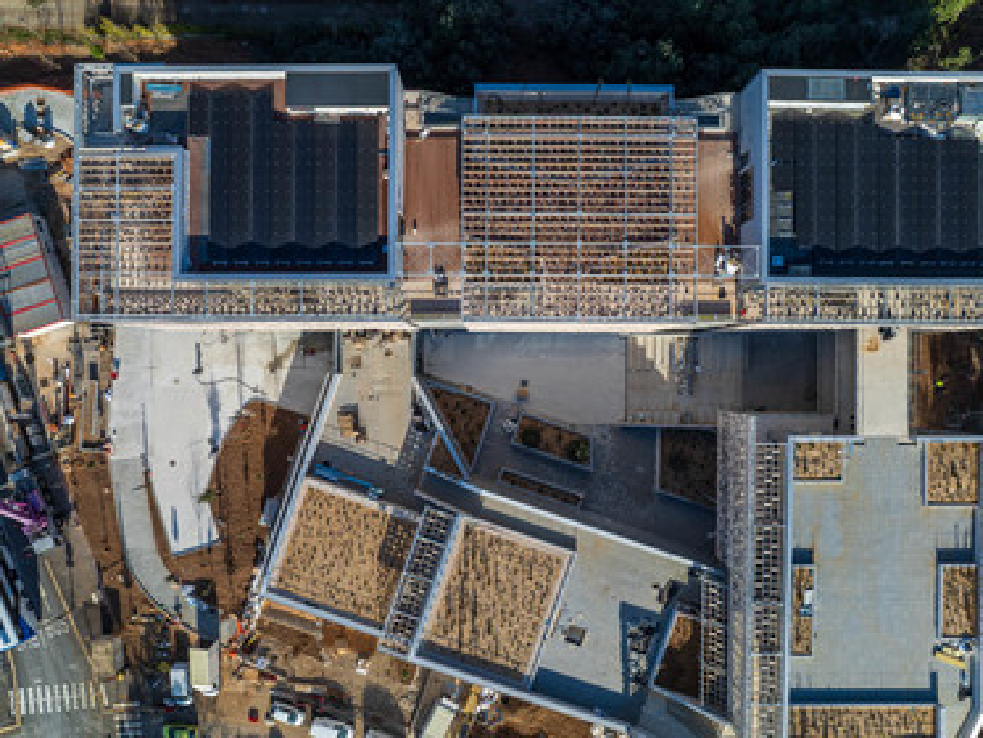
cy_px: 369
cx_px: 492
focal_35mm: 24
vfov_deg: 56.8
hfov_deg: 71.6
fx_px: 682
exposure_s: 1/60
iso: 100
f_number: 4
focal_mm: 12.3
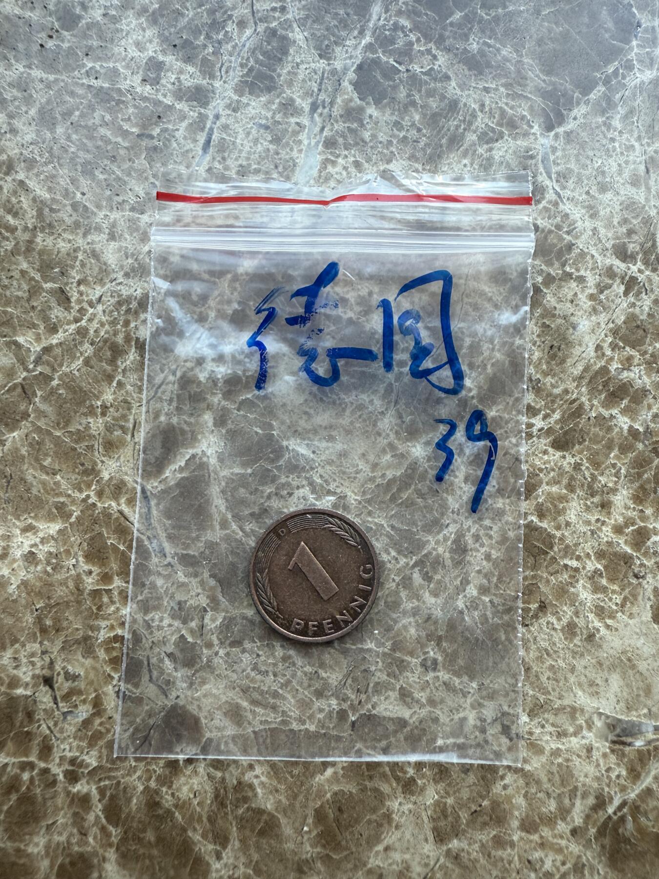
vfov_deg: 71.6
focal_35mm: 24
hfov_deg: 56.8
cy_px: 440
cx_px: 330
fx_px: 609
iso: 125
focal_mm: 2.22
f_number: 2.2
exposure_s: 1/99
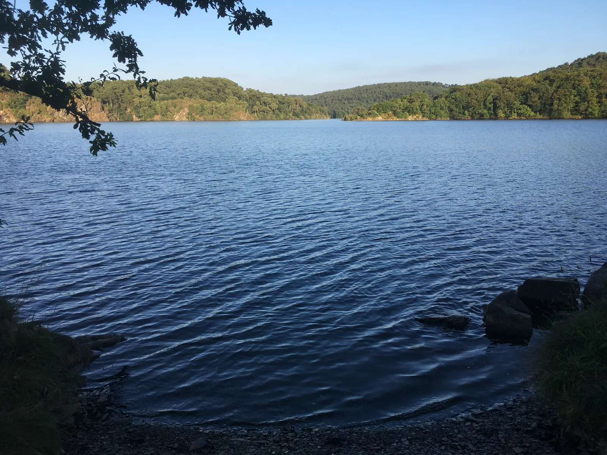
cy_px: 228
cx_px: 304
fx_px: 509
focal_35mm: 29
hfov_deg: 61.7
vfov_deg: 48.2
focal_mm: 4.15
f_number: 2.2
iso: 25
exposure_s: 1/693
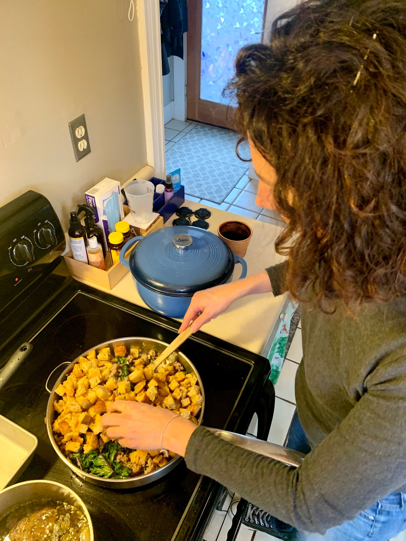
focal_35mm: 26
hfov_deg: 53.1
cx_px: 203
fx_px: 407
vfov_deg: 67.3
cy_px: 270
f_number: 1.8
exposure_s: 1/30
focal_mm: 4.25
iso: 400
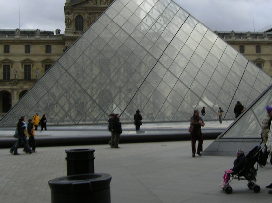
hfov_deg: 36.7
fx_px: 408
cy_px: 65
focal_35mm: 52
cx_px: 163
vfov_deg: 27.8
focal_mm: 5.6
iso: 50
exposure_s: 1/123
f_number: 4.8
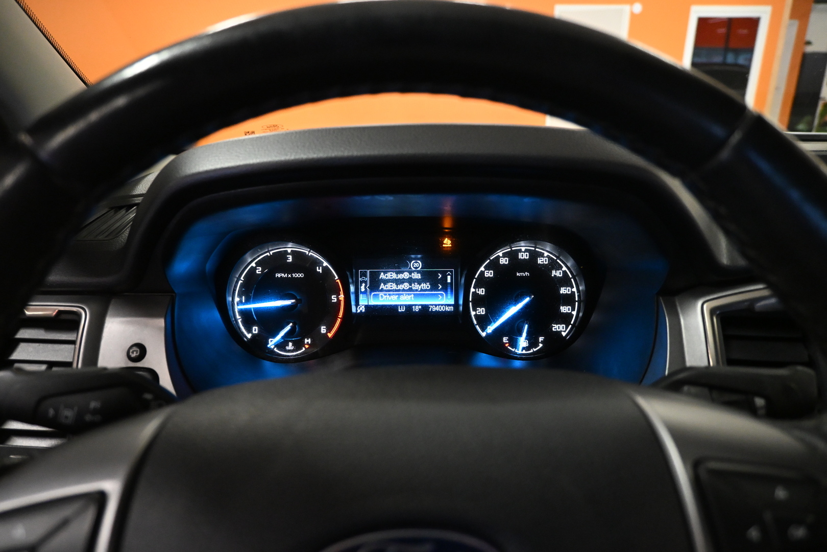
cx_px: 414
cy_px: 276
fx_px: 551
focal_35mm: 24
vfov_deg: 53.1
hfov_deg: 73.7
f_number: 3.5
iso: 3200
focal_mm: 16
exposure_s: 1/80
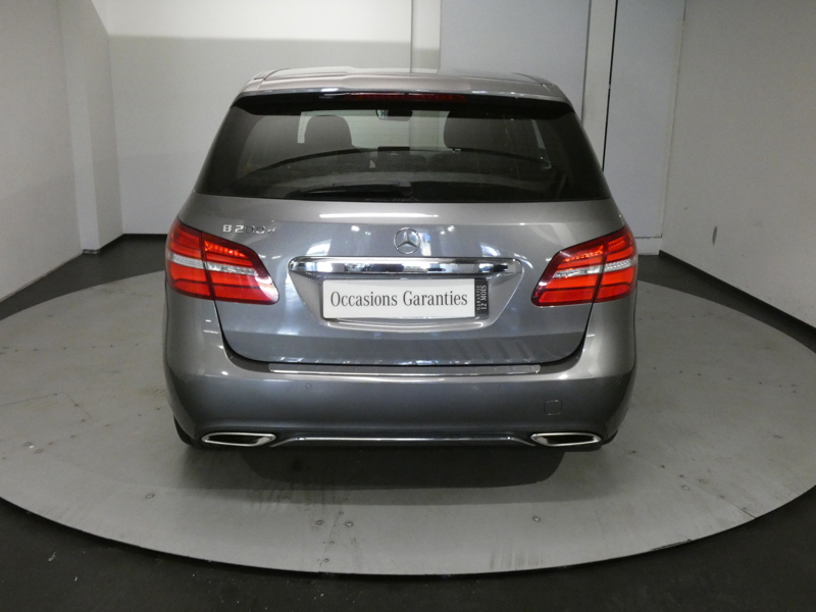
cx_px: 408
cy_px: 306
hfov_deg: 56.8
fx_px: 754
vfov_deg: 44.2
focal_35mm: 32
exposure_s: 1/125
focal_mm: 5.8
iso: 1000
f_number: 3.4
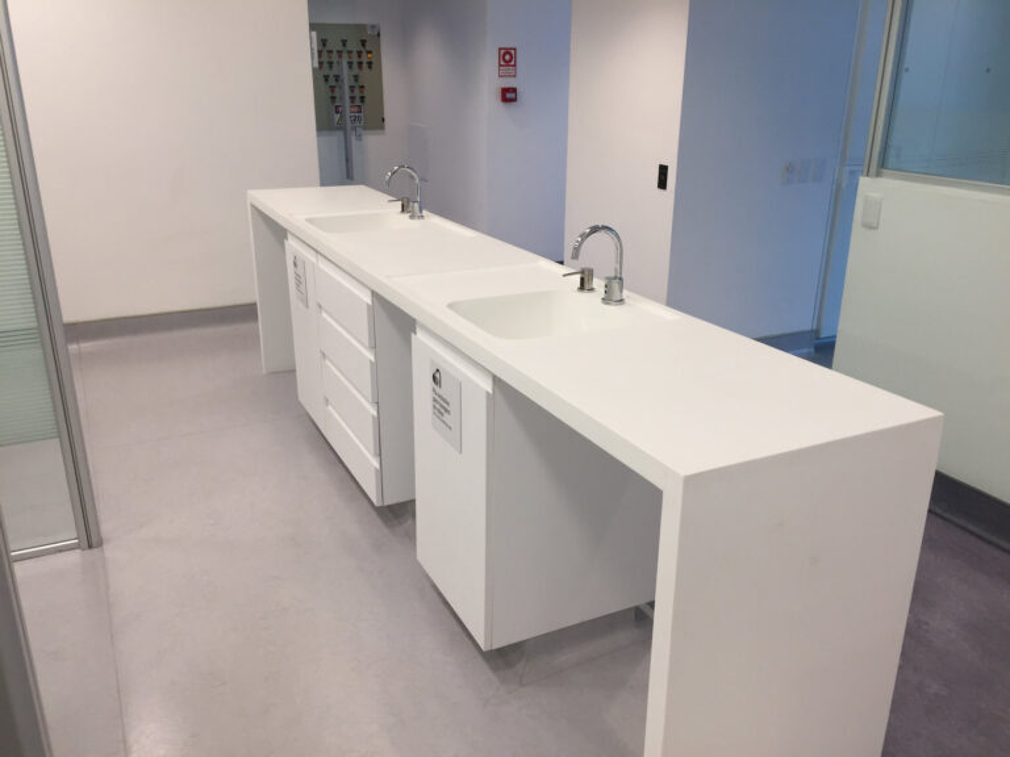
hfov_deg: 61.7
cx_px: 505
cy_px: 378
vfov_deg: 48.2
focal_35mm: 29
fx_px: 846
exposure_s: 1/120
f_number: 2.2
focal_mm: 4.15
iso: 50
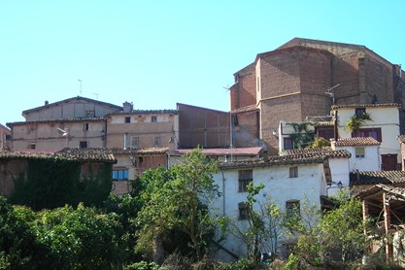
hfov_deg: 25.0
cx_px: 227
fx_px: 911
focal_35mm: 81
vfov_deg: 16.8
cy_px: 178
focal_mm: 10.8
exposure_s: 1/188
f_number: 3.9
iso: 50
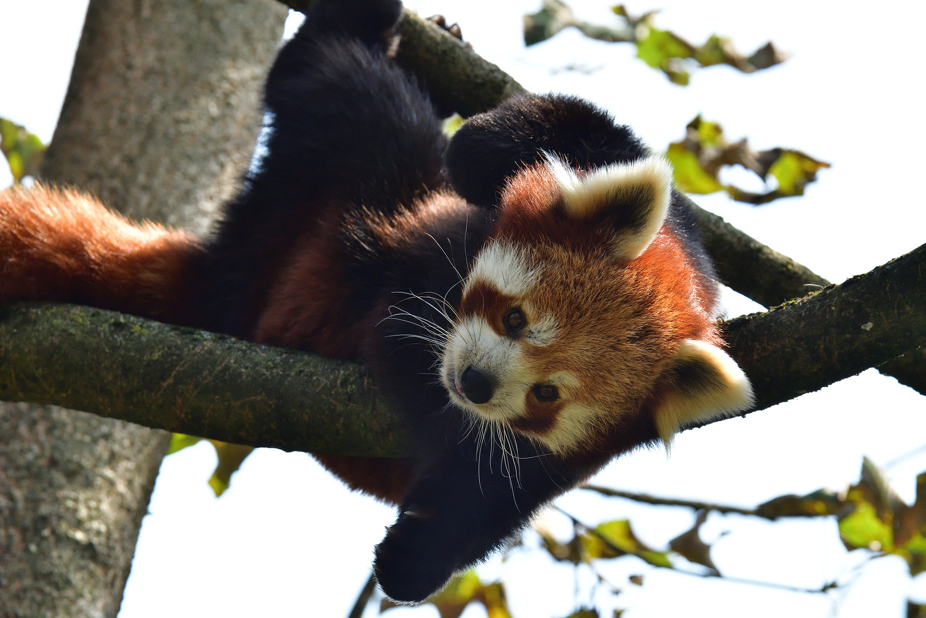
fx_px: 11960
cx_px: 463
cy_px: 309
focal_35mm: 465
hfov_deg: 4.4
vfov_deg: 3.0
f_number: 8
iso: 1250
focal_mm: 310
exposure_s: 1/1000
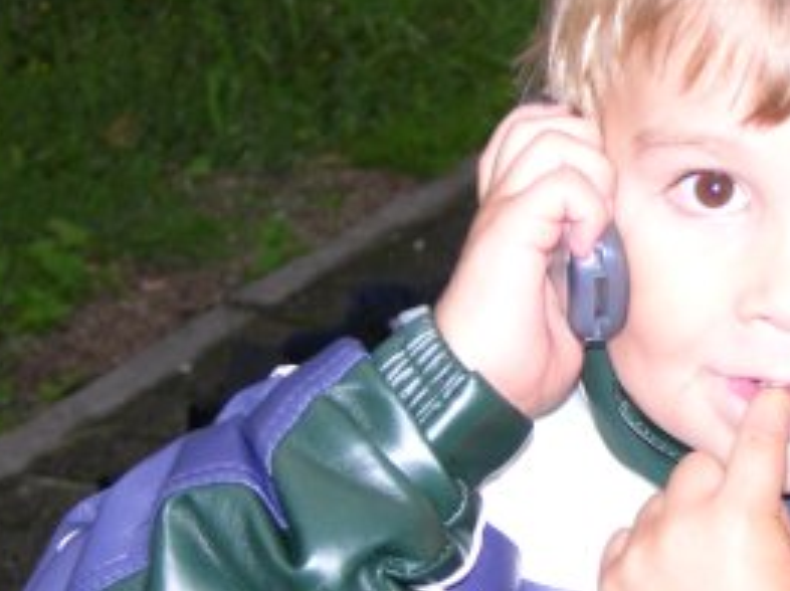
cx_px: 811
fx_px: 4857
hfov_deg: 9.2
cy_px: 211
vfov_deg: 7.0
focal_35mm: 213
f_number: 3.6
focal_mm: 23.7
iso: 100
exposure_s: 1/120
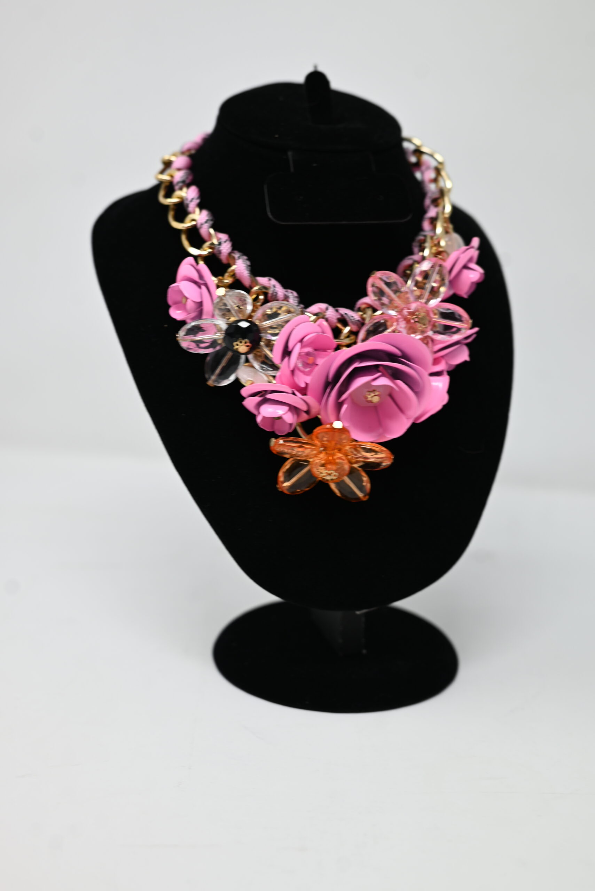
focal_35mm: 40
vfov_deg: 48.4
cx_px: 298
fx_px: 991
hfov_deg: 33.4
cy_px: 446
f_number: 4.5
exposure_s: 1/60
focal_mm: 40
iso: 125
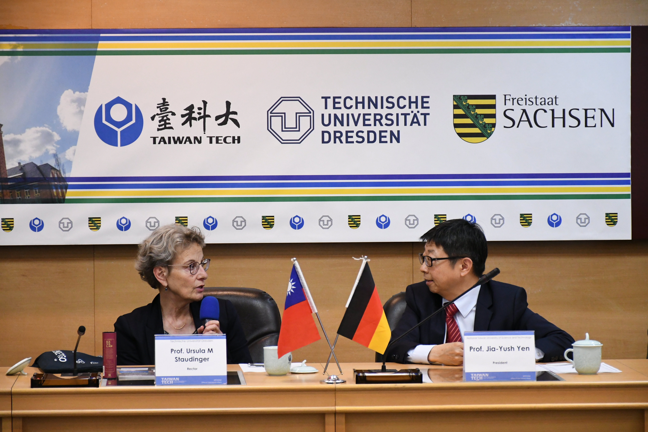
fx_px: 2556
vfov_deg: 9.7
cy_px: 216
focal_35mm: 142
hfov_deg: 14.4
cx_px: 324
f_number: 5.3
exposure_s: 1/160
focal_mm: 95
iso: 3600
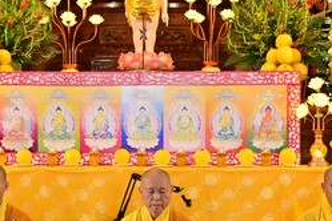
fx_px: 913
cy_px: 216
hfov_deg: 20.6
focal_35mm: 99
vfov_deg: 13.6
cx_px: 155
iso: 2500
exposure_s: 1/160
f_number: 5.6
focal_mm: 38
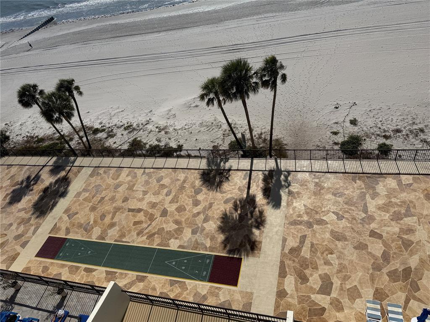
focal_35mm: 24
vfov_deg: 56.8
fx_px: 298
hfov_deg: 71.6
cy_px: 161
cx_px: 215
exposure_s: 1/14286
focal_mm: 6.76
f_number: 1.78
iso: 80
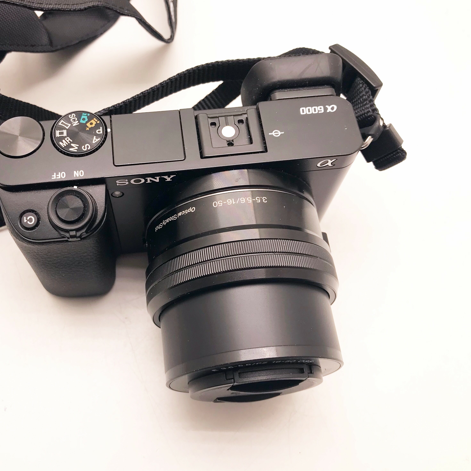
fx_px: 523
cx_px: 164
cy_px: 238
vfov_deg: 48.4
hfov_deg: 47.8
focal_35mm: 34
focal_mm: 3.99
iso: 20
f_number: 1.8
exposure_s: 1/123
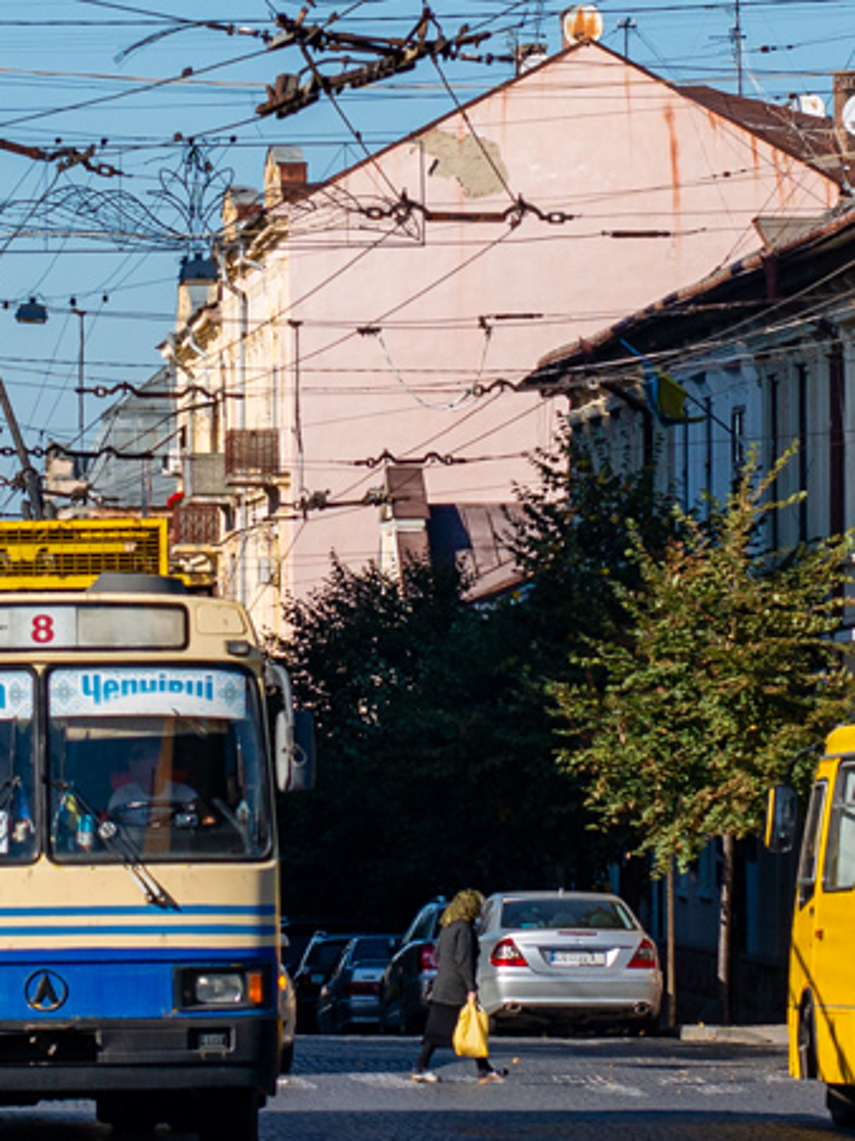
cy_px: 416
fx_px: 4217
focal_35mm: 128
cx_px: 207
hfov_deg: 11.5
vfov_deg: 15.4
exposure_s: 1/1250
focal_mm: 50
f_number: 4.5
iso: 125
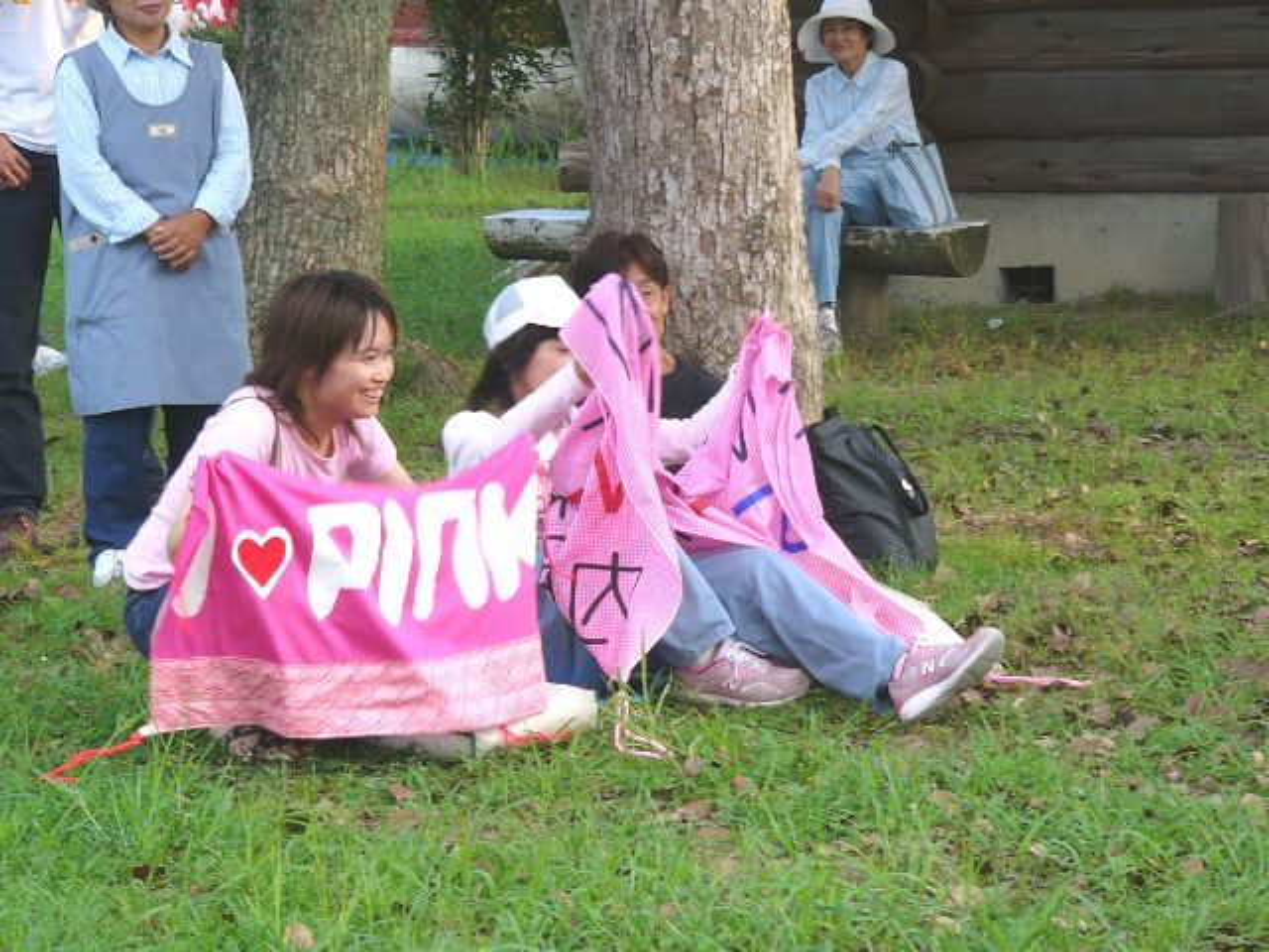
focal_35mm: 133
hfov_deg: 14.8
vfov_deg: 11.1
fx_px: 4876
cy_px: 476
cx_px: 634
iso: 50
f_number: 2.8
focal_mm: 22.1
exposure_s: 1/60
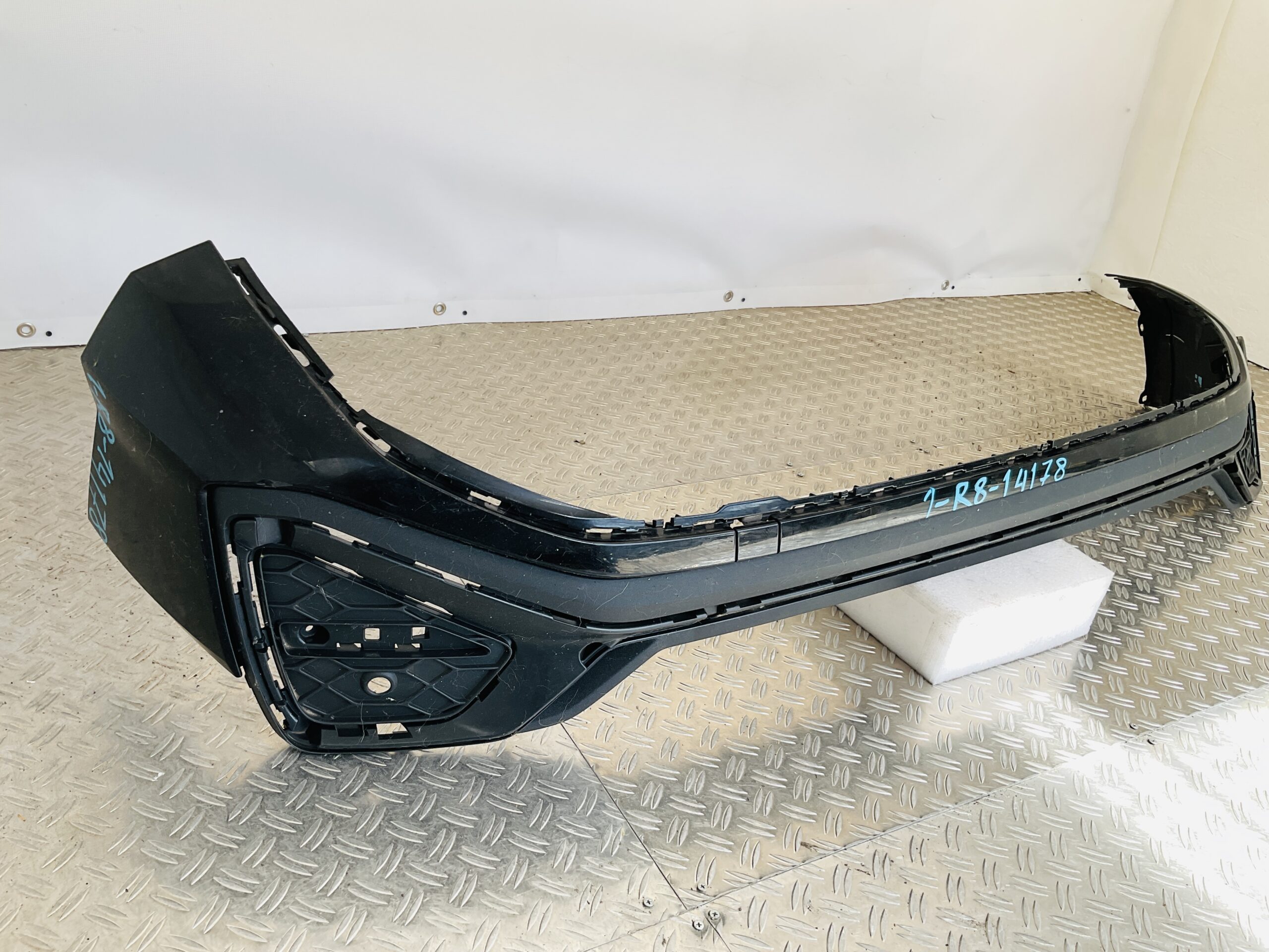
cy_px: 476
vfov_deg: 48.2
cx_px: 634
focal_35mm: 29
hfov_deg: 61.7
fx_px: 1063
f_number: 1.8
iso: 16
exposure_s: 1/254
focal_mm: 3
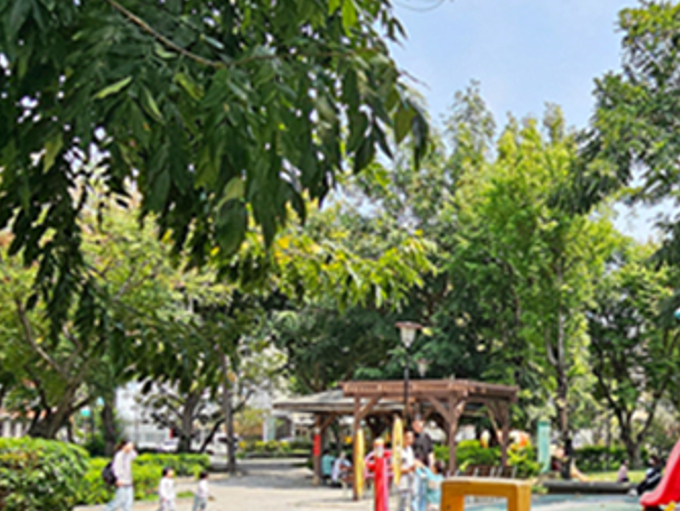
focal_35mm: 40
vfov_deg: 35.1
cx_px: 627
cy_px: 392
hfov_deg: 42.4
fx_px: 786
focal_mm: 2.2
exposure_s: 1/970
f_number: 2.2
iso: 50
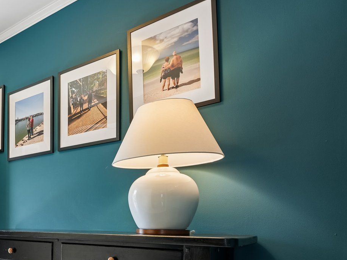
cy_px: 233
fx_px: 301
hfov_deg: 48.1
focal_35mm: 30
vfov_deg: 42.9
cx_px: -9
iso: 160
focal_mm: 14
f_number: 8
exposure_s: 1/15
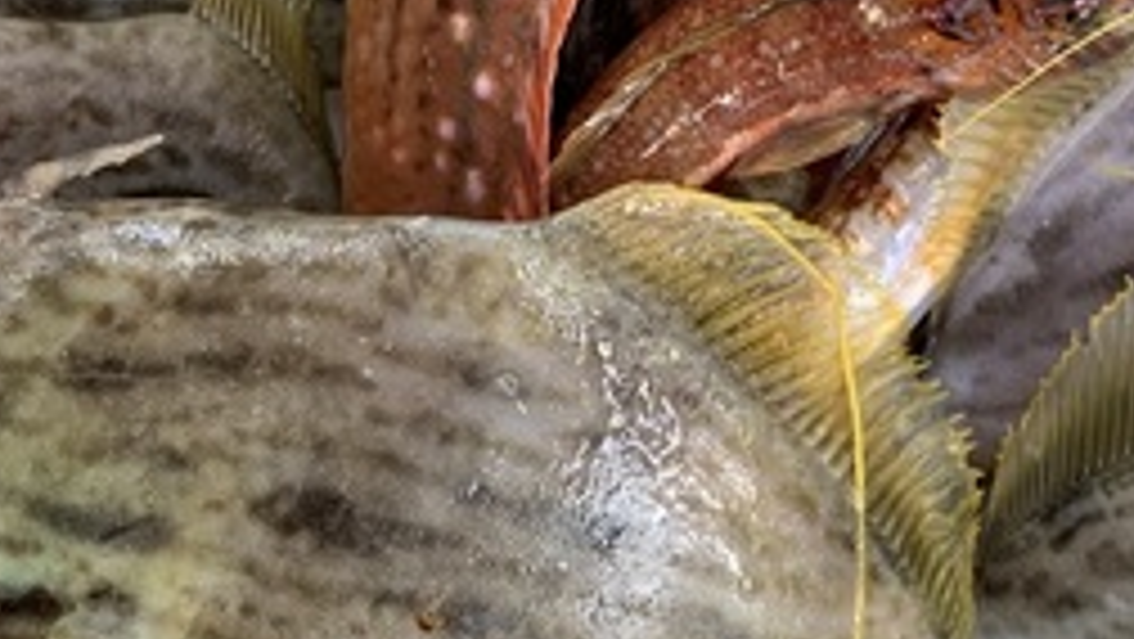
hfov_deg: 29.2
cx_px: 720
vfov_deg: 16.6
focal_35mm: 72
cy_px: 112
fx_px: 2166
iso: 100
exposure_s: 1/119
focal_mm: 4.25
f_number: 1.8
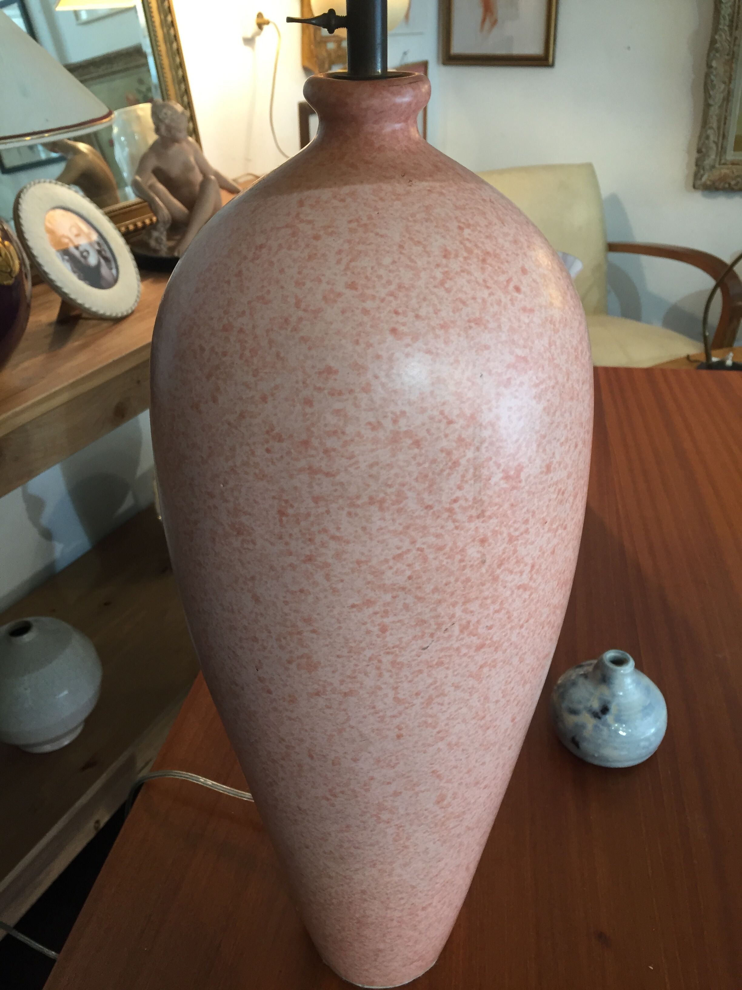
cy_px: 495
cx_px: 371
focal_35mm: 29
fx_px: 829
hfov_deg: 48.2
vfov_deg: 61.7
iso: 125
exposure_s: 1/33
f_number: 2.2
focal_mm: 4.15
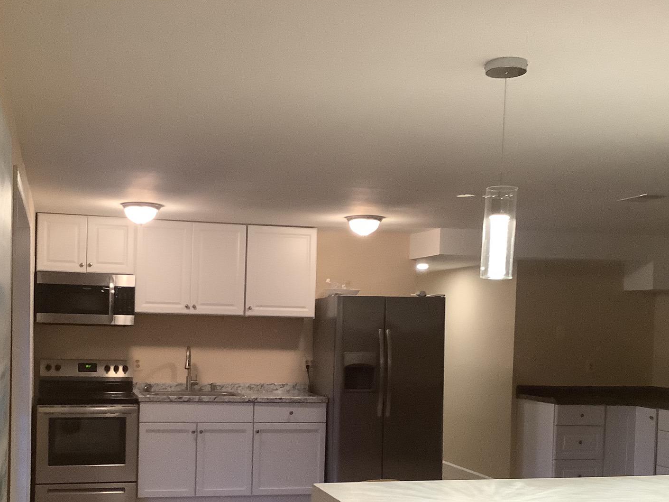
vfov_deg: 31.8
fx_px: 870
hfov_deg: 41.8
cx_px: 262
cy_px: 358
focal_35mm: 45
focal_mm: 3.3
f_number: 2.4
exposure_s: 1/60
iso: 250
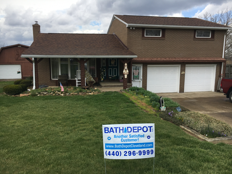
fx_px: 194
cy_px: 87
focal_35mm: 29
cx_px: 116
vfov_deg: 48.2
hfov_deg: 61.7
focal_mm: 4.15
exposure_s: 1/1148
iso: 25
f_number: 2.2
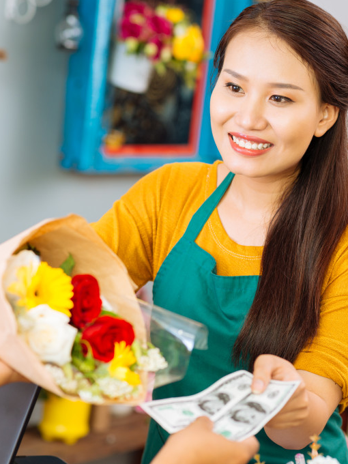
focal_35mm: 123
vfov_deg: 16.0
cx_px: 184
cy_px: 232
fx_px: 1649
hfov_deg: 12.0
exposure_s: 1/160
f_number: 3.5
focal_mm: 85
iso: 320
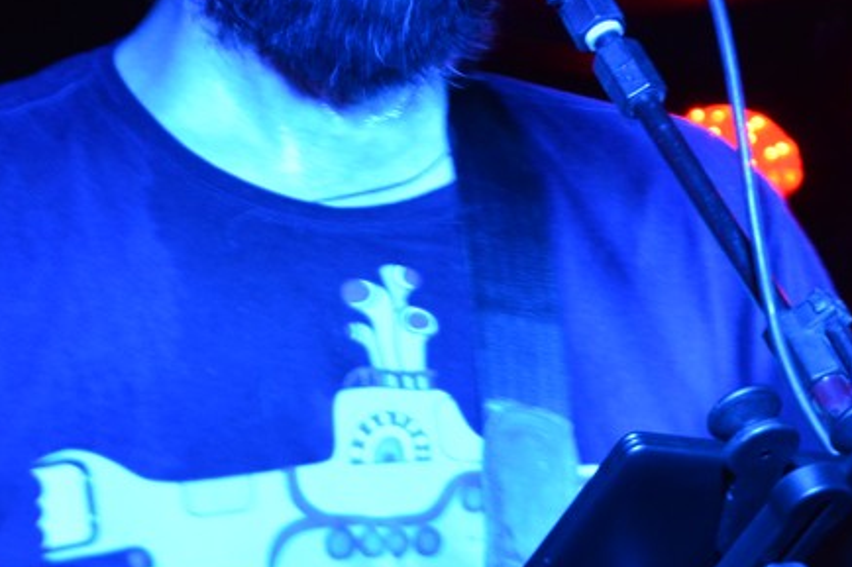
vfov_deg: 5.6
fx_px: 5760
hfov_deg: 8.5
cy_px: 101
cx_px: 563
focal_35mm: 243
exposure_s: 1/20
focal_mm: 55
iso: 1000
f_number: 5.6
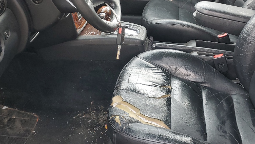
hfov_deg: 45.2
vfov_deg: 26.4
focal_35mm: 45
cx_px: 153
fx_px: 304
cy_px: 48
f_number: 1.5
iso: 55
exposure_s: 1/60.2
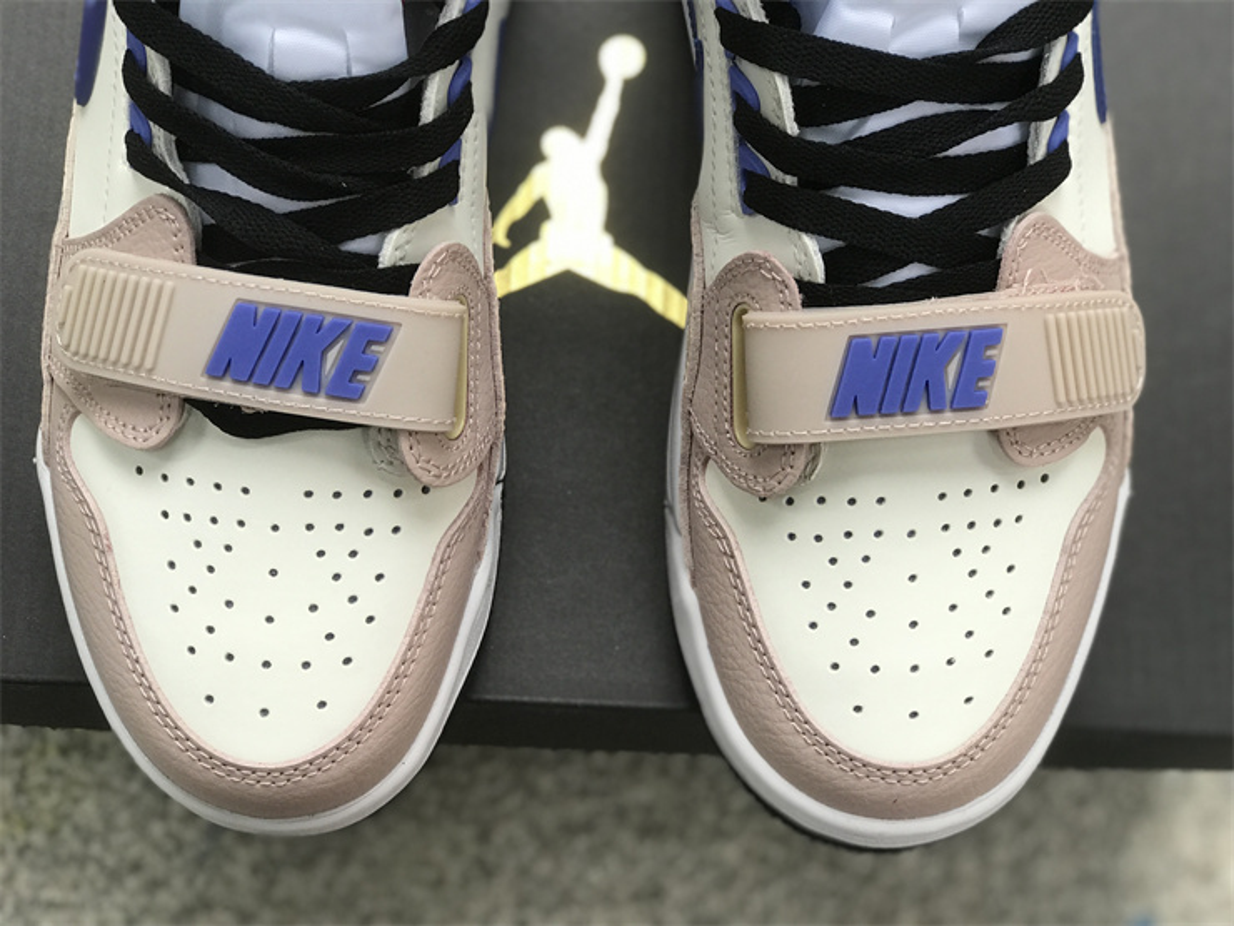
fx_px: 2032
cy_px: 463
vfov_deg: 25.7
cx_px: 617
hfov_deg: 33.8
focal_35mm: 57
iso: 32
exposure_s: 1/50
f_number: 2.8
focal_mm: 6.6
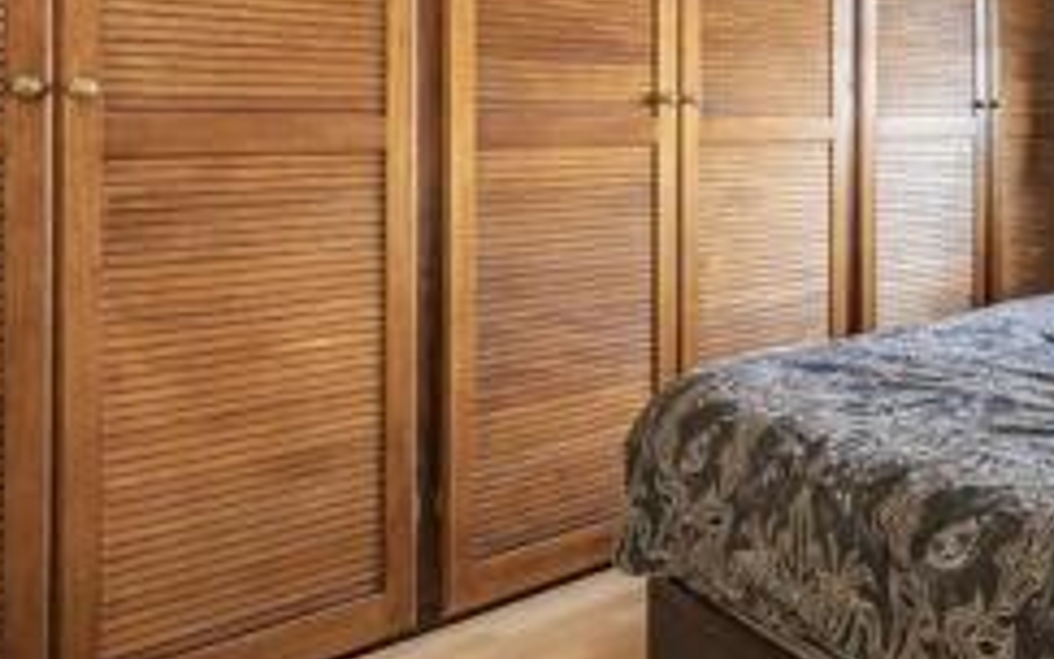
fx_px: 948
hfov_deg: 49.5
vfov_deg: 36.5
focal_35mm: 33
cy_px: 93
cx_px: 1008
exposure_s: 1/3
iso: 320
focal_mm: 12
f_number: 9
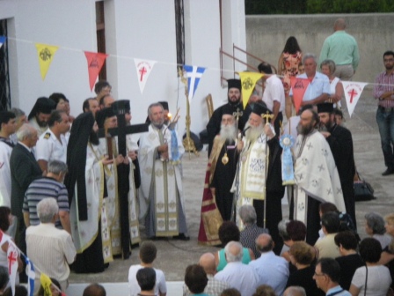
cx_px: 197
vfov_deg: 7.5
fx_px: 2242
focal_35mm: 197
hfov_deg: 10.0
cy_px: 148
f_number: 4.6
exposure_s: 1/20
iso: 800
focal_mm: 32.5
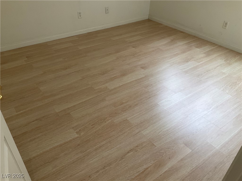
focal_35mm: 29
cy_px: 90
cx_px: 121
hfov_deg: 61.7
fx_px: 203
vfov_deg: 48.2
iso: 80
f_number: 1.8
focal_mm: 3
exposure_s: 1/60
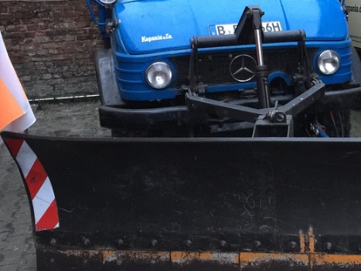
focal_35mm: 56
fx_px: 584
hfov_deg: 33.1
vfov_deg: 25.9
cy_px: 78
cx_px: 304
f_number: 2.2
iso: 160
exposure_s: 1/8
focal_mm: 4.15
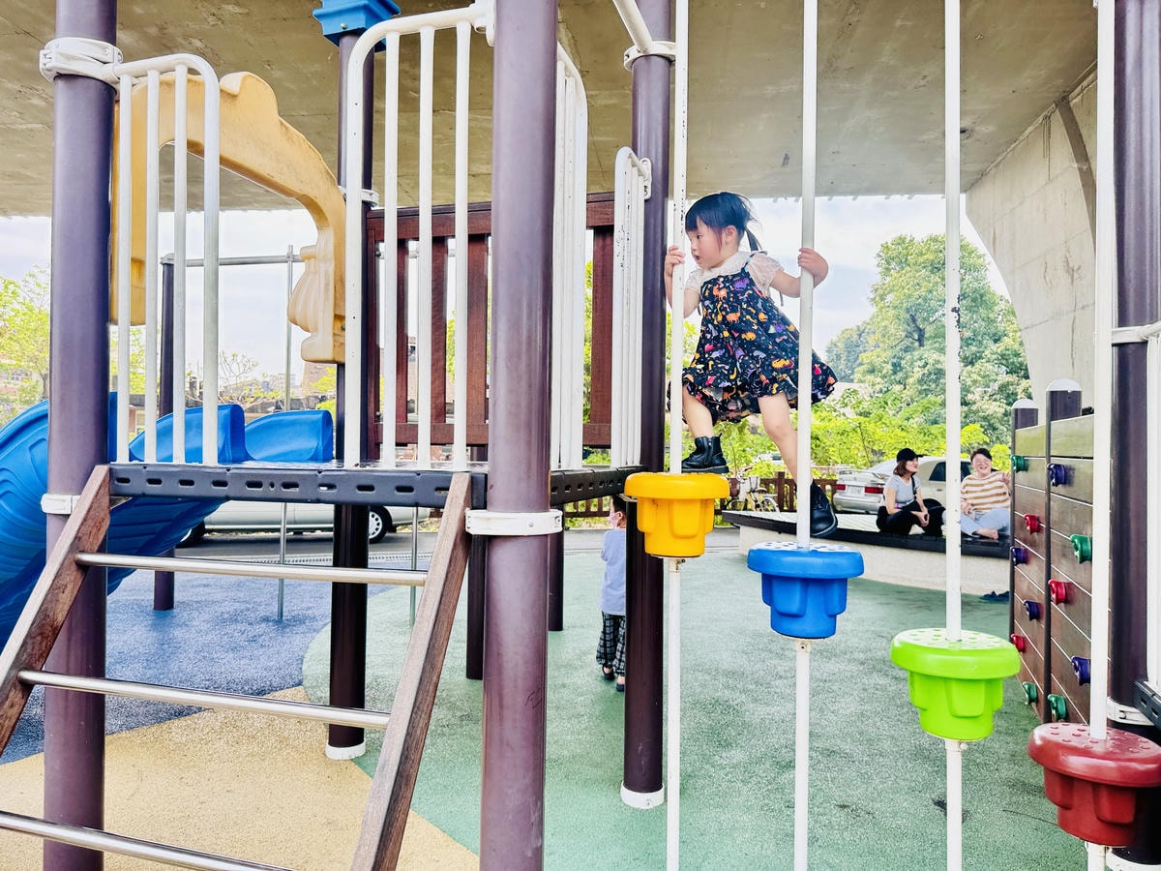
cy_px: 436
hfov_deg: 71.6
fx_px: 805
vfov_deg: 56.8
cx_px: 580
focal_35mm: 24
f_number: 1.78
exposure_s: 1/503
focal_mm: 6.86
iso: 80
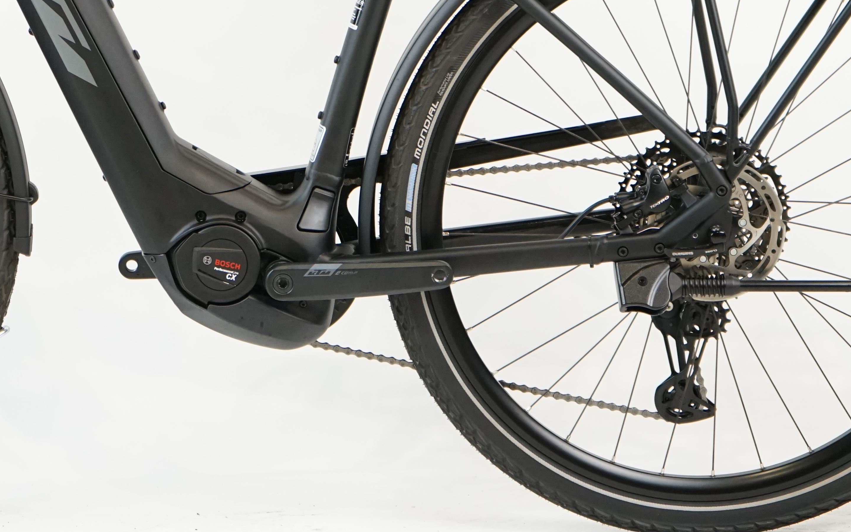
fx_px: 2899
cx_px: 198
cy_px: -17
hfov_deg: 16.6
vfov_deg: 10.4
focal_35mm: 125
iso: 2000
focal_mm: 59
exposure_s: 1/200
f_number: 5.6
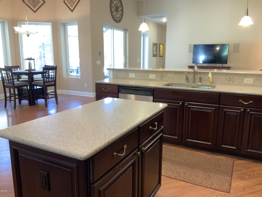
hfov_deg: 61.7
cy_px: 98
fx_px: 219
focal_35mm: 29
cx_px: 131
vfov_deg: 48.2
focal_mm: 3
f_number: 1.8
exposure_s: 1/40
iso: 250
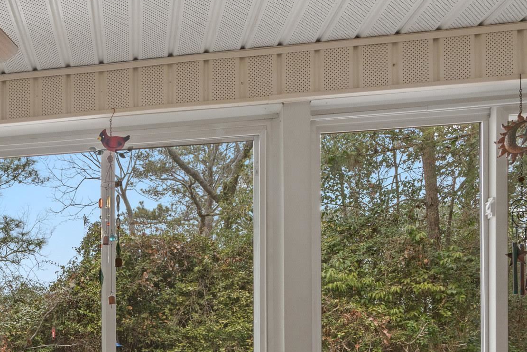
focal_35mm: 36
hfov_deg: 46.8
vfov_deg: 33.2
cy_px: 366
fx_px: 527
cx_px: 35
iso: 1000
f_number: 8
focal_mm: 16
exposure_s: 1/15
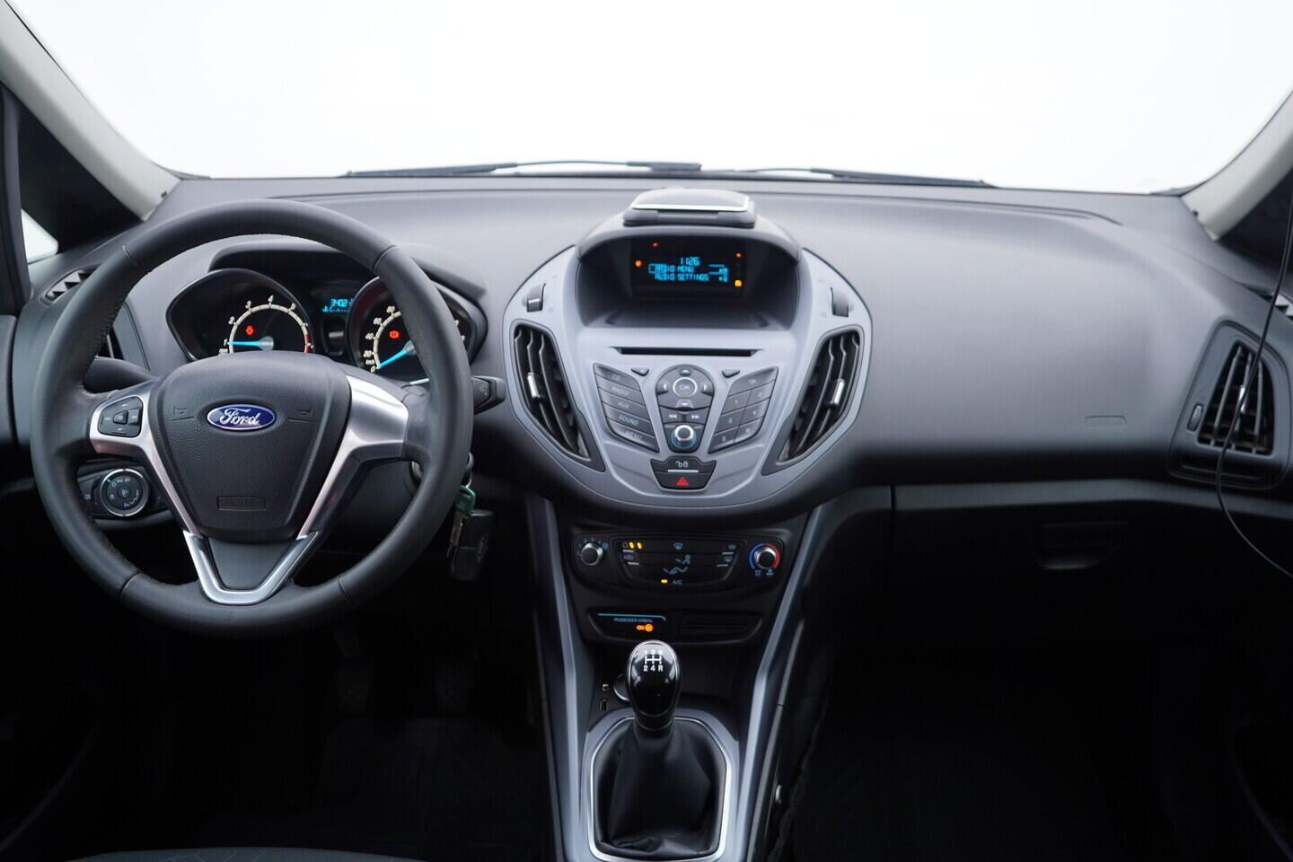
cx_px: 646
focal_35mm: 36
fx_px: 1293
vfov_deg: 36.9
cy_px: 431
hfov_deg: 53.1
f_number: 2.8
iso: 125
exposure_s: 1/40
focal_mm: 24
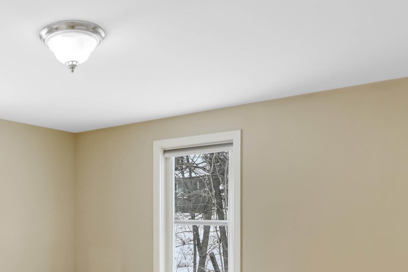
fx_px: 397
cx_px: 62
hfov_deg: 50.0
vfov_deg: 36.3
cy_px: 226
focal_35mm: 35
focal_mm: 14
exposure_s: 1/200
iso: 1000
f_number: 14
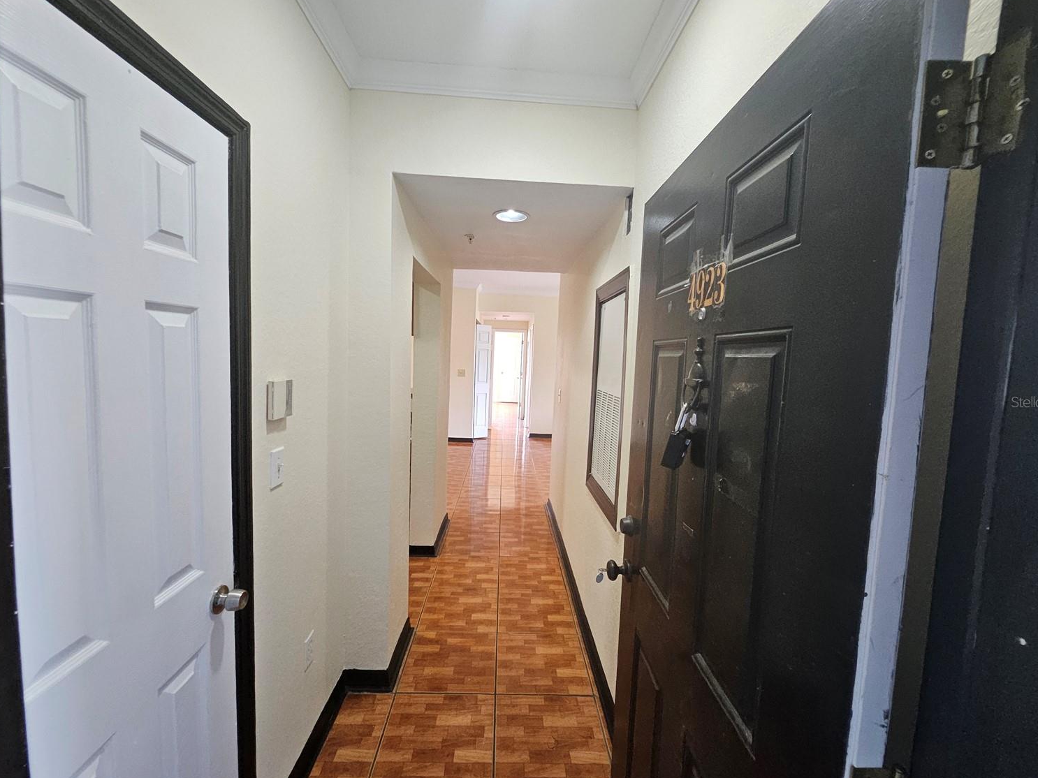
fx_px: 420
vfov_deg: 85.6
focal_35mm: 14
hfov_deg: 102.1
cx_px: 518
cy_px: 402
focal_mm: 1.74
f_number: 2.2
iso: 250
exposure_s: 1/60
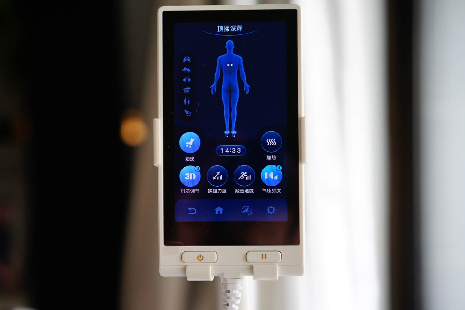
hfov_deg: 36.2
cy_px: 155
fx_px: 710
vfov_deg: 24.6
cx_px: 232
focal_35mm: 55
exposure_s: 1/160
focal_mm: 55
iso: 400
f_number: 3.2
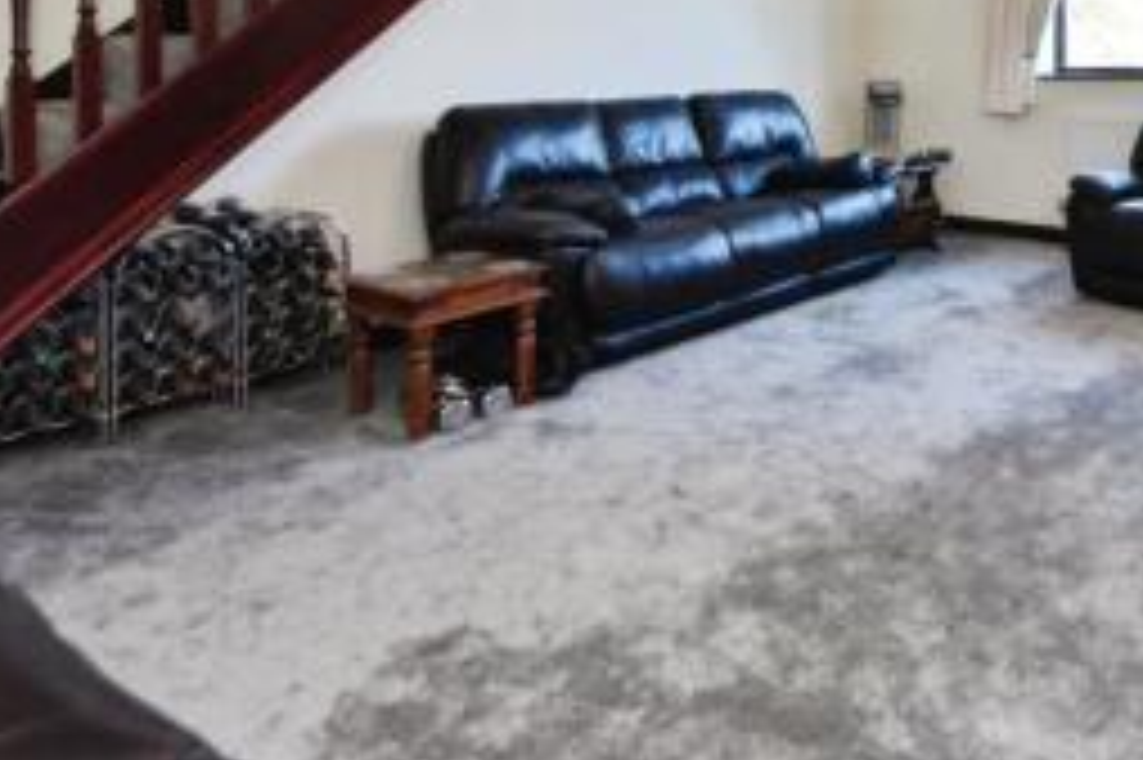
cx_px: 958
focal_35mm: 30
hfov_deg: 56.2
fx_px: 952
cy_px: 115
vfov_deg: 41.0
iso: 1400
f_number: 9
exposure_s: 1/50
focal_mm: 16
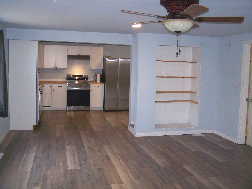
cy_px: 94
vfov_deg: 37.7
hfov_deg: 49.0
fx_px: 277
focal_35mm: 38
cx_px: 126
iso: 80
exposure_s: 1/60
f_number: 2.8
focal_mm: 6.3
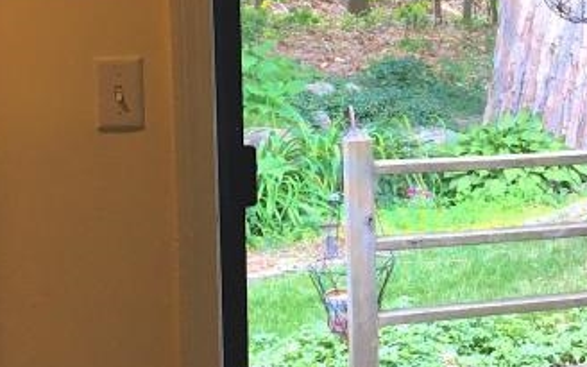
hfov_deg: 20.3
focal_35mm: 96
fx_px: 1536
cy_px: 122
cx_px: 694
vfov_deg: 13.6
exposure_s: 1/33
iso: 40
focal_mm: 4.15
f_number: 2.2
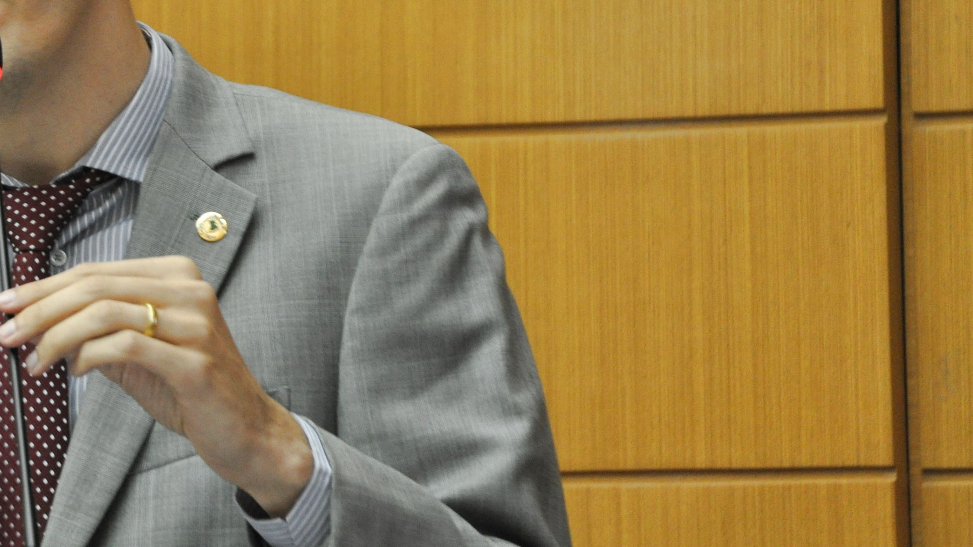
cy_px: 122
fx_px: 8231
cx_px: 69
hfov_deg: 6.7
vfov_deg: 3.8
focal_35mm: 319
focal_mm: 105
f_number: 5.6
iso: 800
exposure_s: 1/15
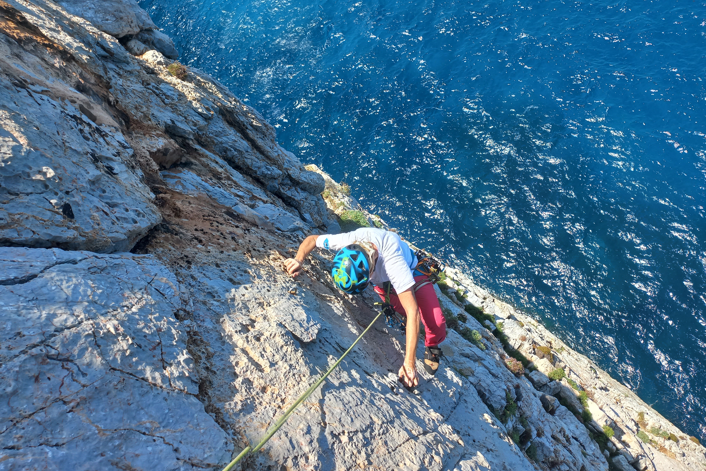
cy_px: 206
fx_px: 529
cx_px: 342
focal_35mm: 27
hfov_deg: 67.4
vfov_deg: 47.8
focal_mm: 4.6
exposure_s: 1/327
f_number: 1.8
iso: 25
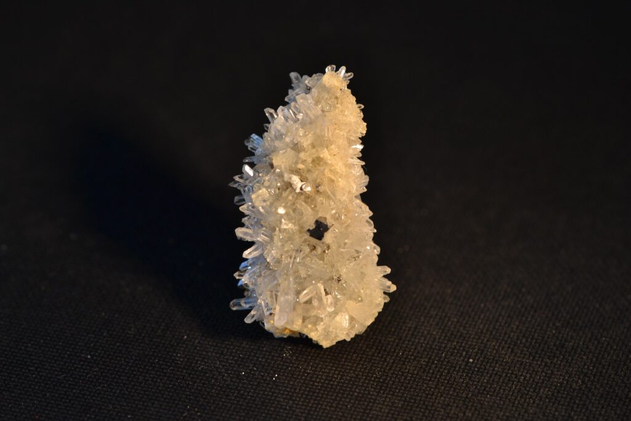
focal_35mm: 128
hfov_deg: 16.1
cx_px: 316
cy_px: 210
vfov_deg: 10.8
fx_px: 2235
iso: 100
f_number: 6.3
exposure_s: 1/50
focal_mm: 85
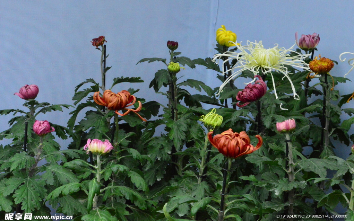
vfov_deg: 9.0
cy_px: 105
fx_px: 1404
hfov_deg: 14.4
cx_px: 177
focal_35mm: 146
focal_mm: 95
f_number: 22
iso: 6400
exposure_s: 1/250
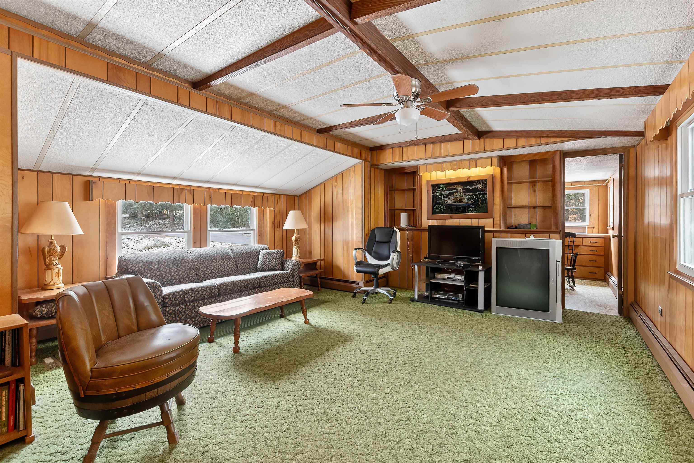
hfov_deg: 100.4
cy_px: 232
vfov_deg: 77.3
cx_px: 347
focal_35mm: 15
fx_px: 289
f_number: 7.1
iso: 800
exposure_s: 1/6
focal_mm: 10
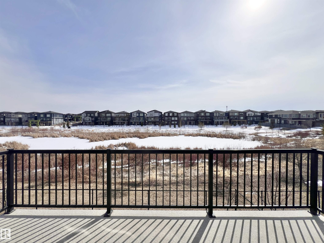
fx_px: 122
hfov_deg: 106.2
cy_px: 122
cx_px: 162
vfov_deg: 89.9
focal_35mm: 13
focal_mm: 1.57
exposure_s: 1/5814
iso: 32
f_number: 1.8
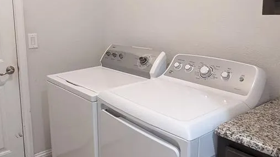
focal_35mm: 35
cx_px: 114
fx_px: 260
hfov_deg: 56.3
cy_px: 55
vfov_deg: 33.5
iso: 1068
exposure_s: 1/120
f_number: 2.2
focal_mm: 2.35
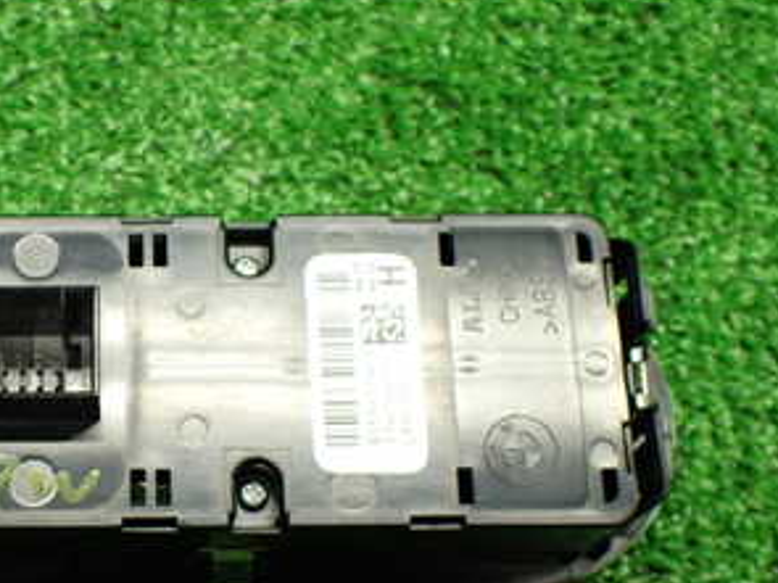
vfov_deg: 23.9
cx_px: 111
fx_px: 1370
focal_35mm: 61
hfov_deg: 30.6
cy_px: 385
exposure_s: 1/125
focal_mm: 5.4
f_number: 2.3
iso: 640
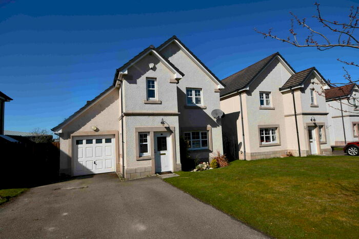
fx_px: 189
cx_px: 180
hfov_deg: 86.9
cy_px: 120
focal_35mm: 19
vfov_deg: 64.6
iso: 100
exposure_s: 1/250
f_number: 11
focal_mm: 13
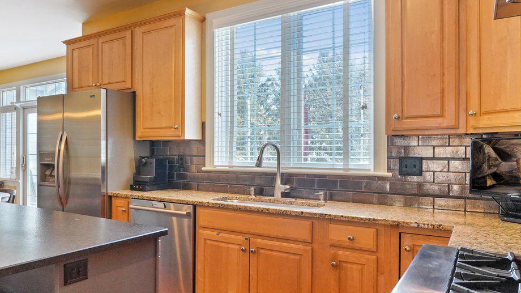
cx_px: 104
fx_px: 387
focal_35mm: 28
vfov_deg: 41.5
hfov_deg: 62.2
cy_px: 145
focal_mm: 12
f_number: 8
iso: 2000
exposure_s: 1/30
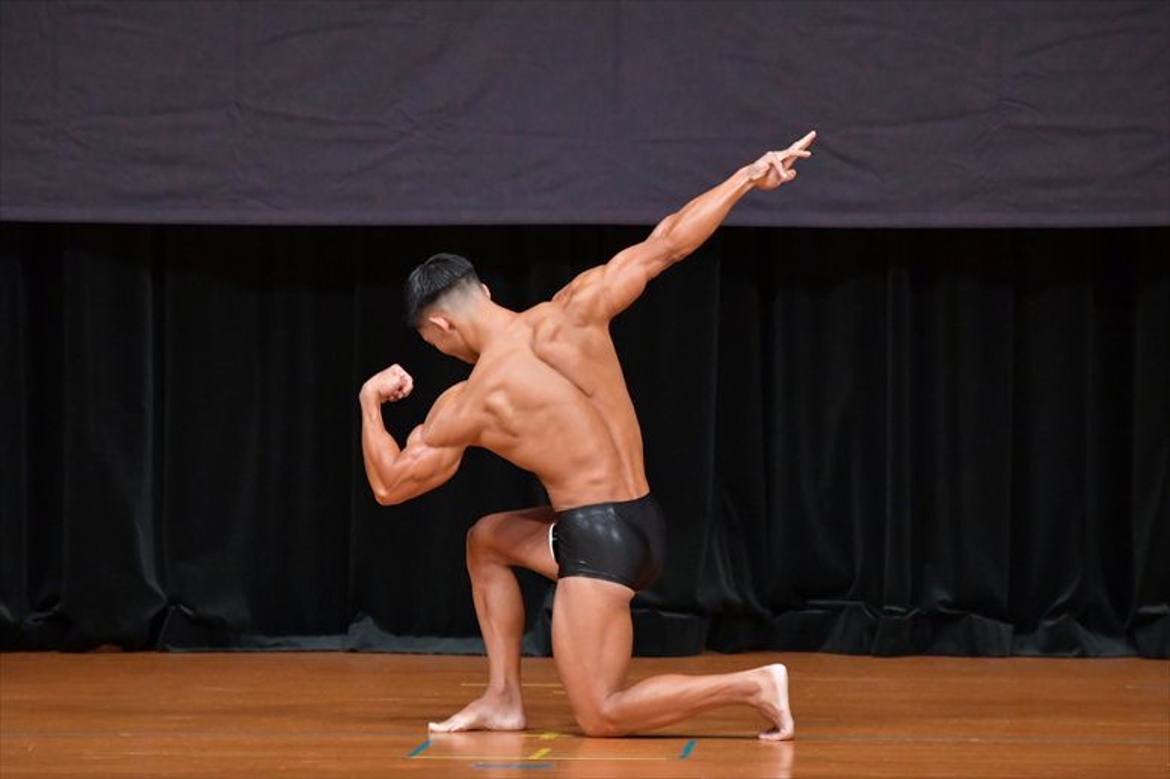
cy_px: 390
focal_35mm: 315
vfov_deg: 4.4
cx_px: 585
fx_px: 10233
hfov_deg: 6.5
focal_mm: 210
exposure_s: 1/400
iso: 5000
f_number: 5.6
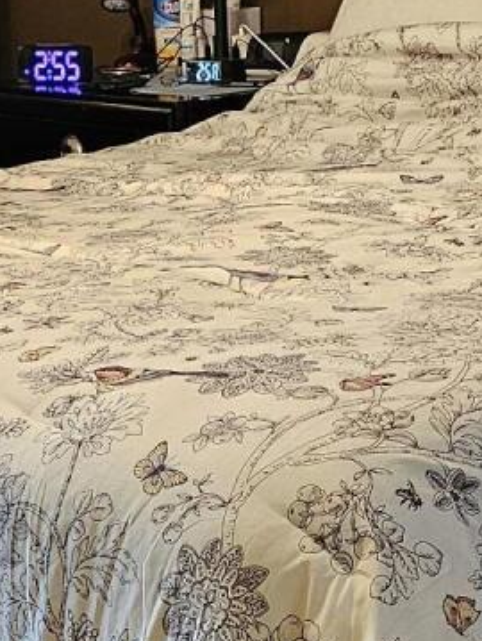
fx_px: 2372
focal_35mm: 128
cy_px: 479
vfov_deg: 15.3
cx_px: 150
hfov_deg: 11.6
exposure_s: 1/120
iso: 800
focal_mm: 6.3
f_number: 1.7
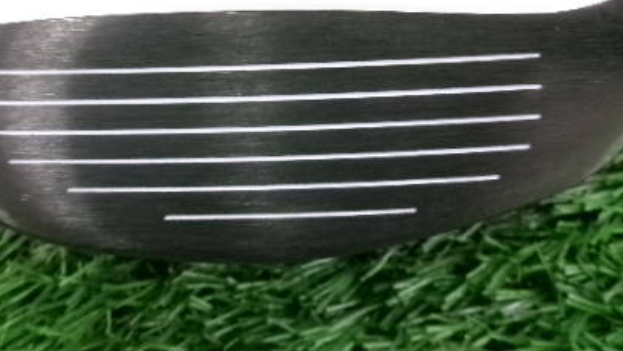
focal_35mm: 48
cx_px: 223
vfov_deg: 24.7
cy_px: 95
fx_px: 793
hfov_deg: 42.5
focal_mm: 5.1
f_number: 3.9
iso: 800
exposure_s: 1/45
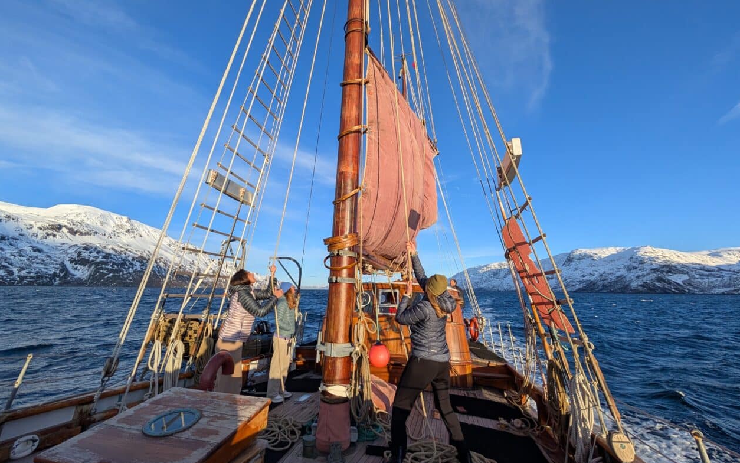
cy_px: 208
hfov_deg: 109.4
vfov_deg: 82.6
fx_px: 262
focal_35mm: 13
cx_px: 367
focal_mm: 2.02
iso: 48
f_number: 1.7
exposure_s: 1/1953
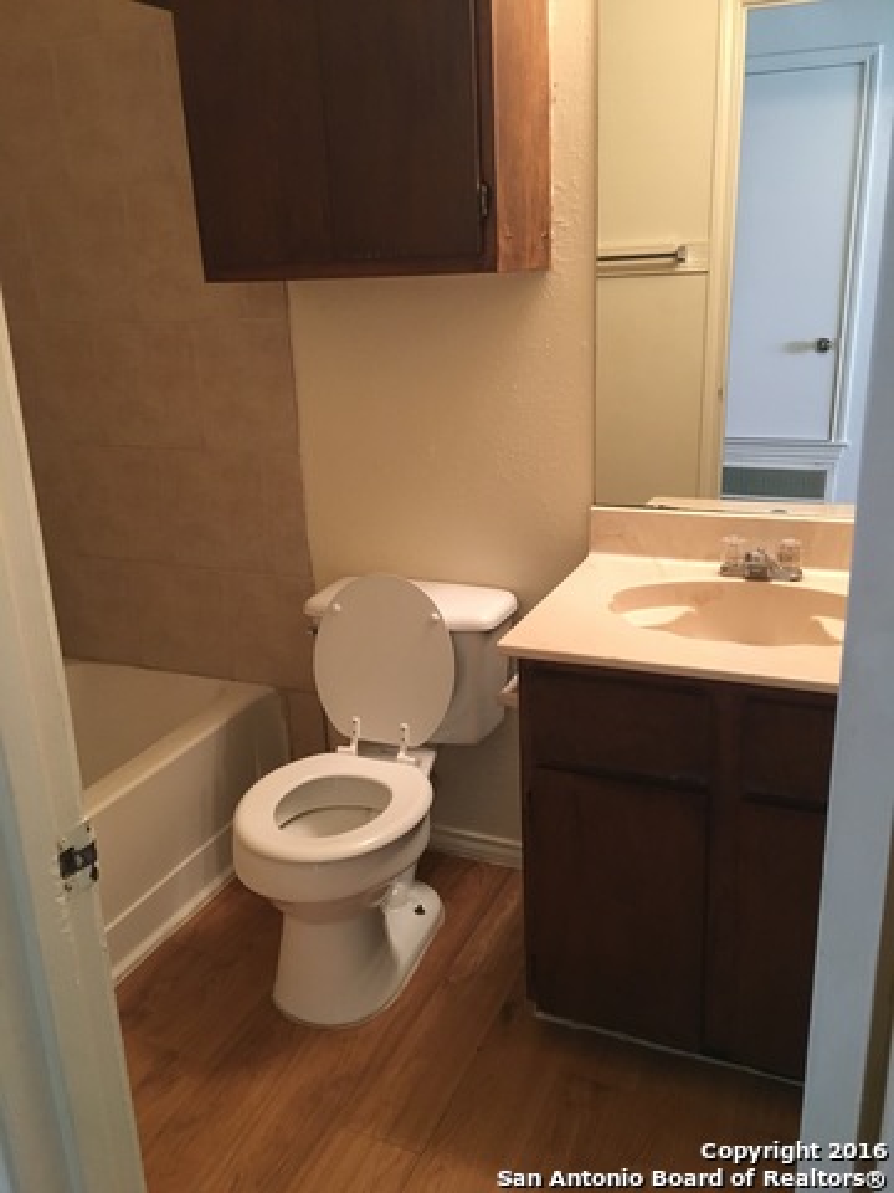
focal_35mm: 29
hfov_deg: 48.2
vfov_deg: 61.7
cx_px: 447
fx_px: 999
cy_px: 596
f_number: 2.2
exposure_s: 1/30
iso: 200
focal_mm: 4.15
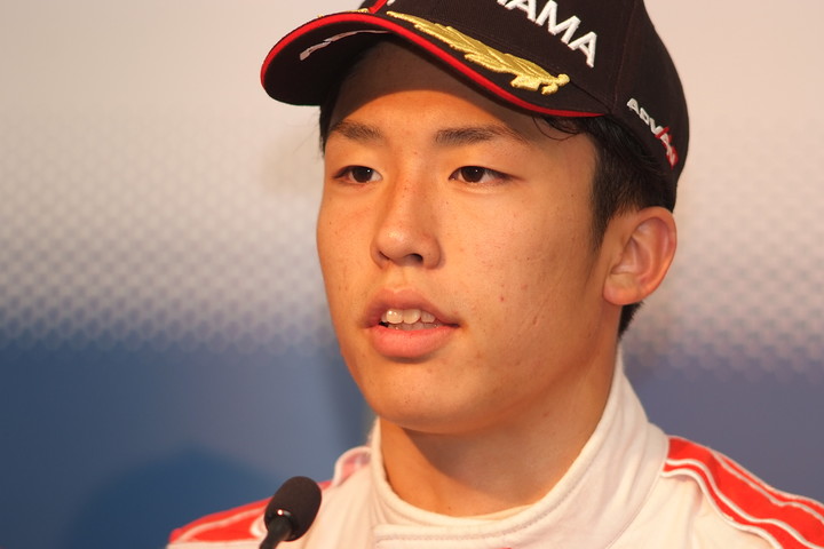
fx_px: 6180
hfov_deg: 7.6
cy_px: 274
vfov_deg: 5.1
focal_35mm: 270
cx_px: 412
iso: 400
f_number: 2.8
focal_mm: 180
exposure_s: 1/125
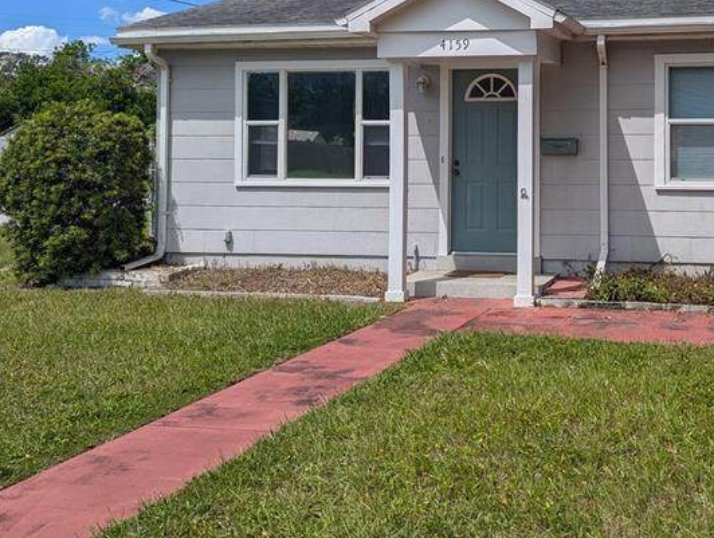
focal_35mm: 46
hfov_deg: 39.7
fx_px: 951
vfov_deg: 31.0
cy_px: 122
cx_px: 564
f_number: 1.85
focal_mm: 6.81
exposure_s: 1/3774
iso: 47
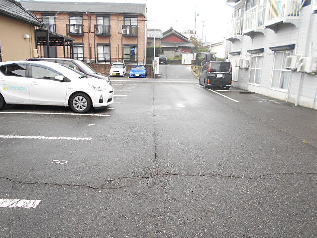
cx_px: 158
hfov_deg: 67.3
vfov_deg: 53.1
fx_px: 238
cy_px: 119
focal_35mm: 26
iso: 80
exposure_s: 1/60
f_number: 3.2
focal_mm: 4.6
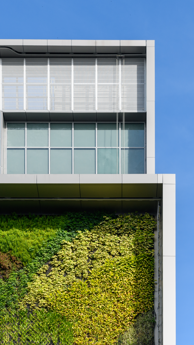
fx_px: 1015
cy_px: 171
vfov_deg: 19.3
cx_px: 92
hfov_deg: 10.9
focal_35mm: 111
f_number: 11
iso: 320
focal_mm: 70
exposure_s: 1/400
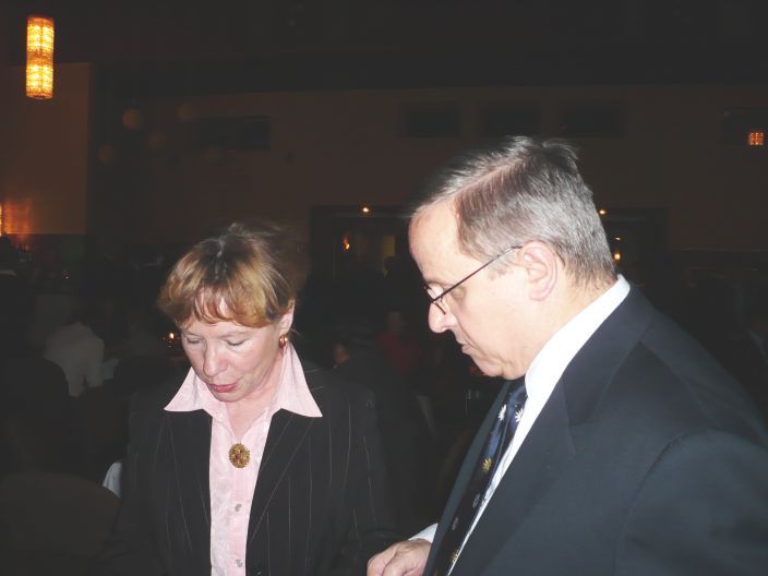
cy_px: 288
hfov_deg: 52.6
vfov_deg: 40.7
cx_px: 384
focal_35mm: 35
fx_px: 777
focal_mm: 5.8
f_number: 2.8
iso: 100
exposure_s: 1/30
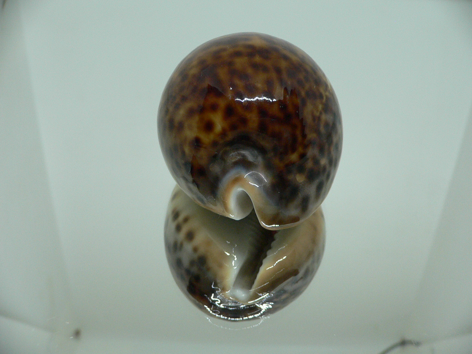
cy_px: 177
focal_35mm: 35
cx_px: 236
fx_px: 477
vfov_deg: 40.7
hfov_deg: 52.6
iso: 150
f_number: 2.8
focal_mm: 4.6
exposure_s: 1/60
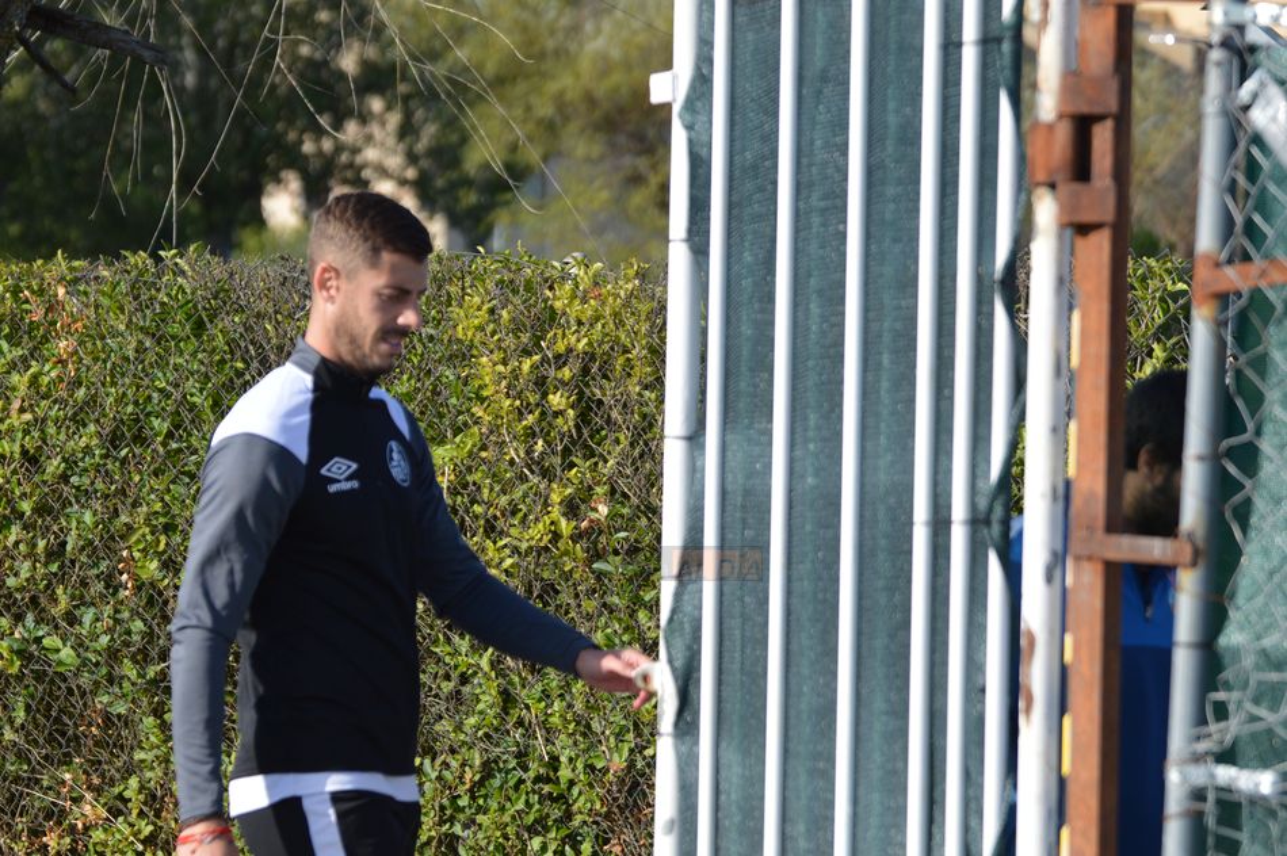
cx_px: 644
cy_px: 428
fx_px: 7770
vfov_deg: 6.3
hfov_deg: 9.5
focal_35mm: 218
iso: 400
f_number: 5.6
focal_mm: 145
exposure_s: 1/1250
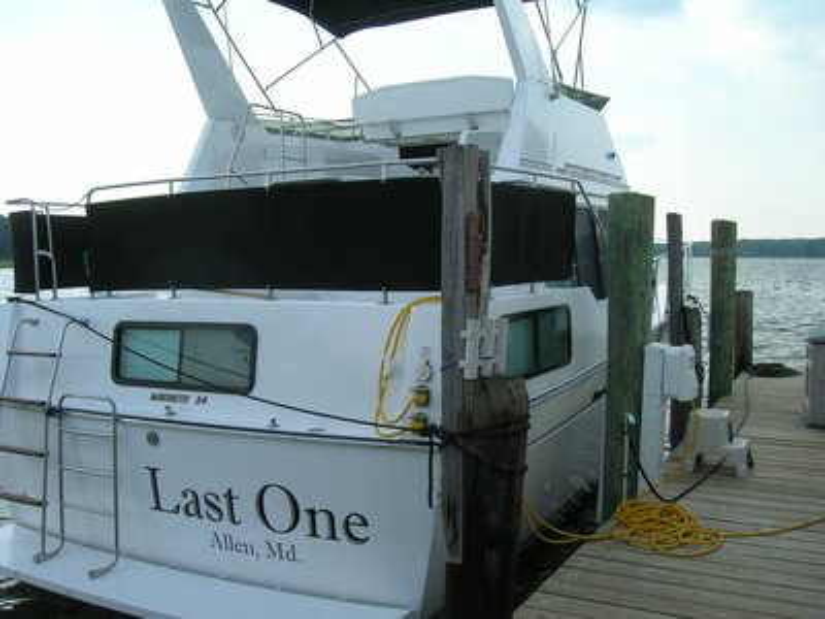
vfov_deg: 41.8
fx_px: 810
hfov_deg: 54.0
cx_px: 412
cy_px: 310
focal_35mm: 34
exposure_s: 1/228
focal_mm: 5.7
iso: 50
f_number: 4.9
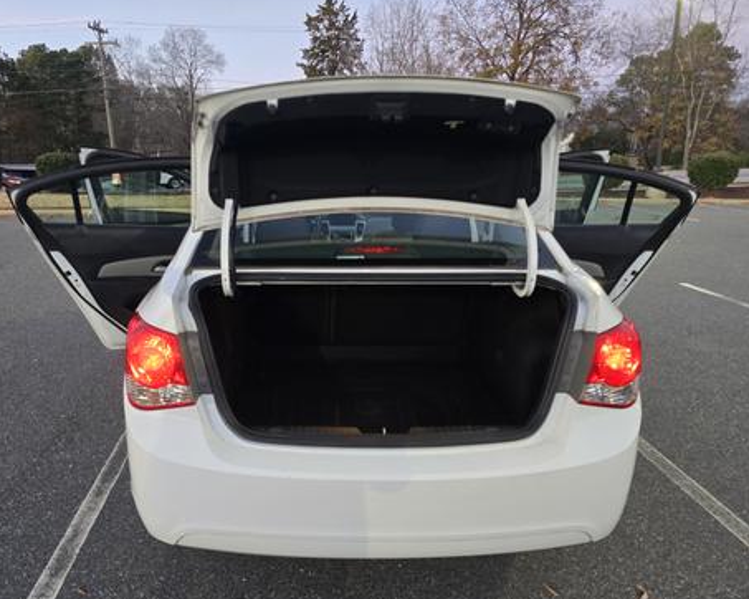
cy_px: 301
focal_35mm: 25
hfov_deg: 68.0
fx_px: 554
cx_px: 337
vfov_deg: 56.8
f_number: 1.7
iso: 500
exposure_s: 1/100
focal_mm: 6.3
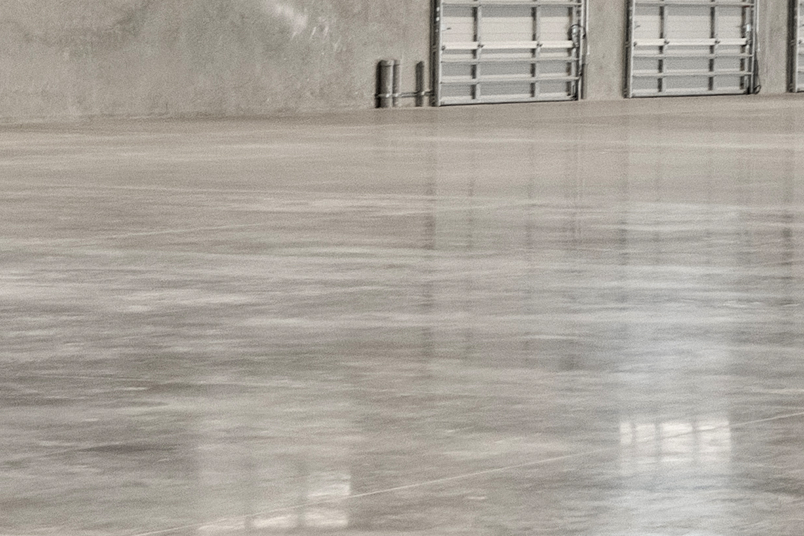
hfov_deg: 9.3
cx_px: 1840
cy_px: 101
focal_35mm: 200
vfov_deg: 6.9
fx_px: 4467
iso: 1000
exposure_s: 1/8
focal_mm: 35
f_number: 4.5
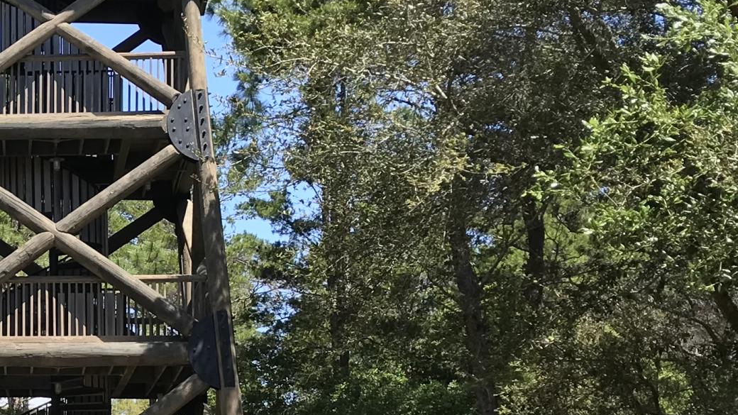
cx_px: -60
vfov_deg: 13.6
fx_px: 1722
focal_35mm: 88
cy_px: 354
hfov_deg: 22.9
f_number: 1.8
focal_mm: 3.99
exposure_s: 1/958
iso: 20
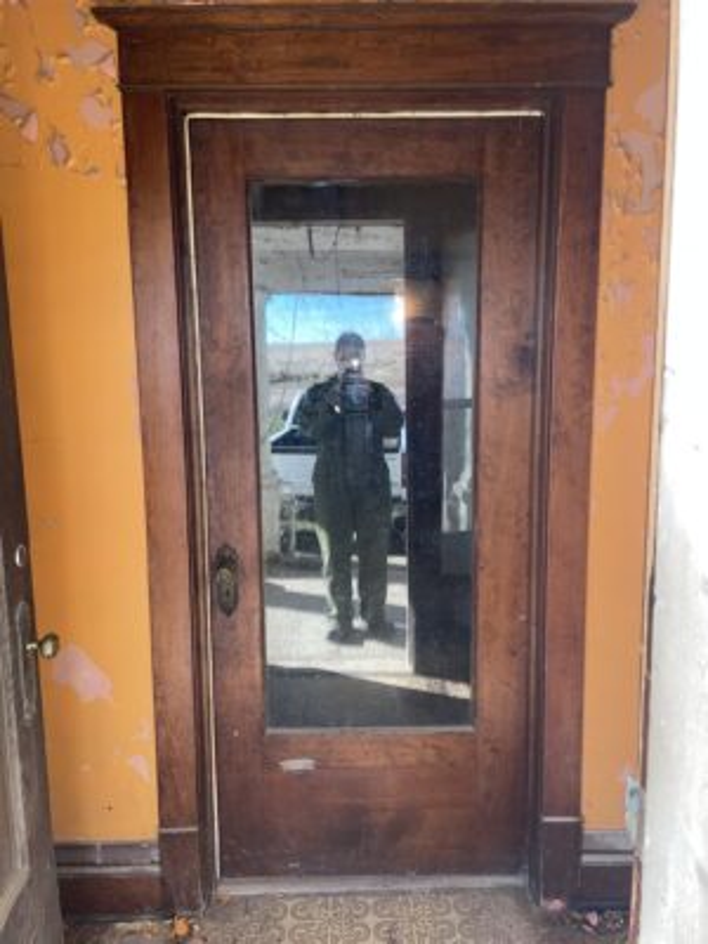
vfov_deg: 67.3
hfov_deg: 53.1
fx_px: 709
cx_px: 354
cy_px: 472
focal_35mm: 26
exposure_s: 1/121
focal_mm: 4.2
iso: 40
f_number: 1.6
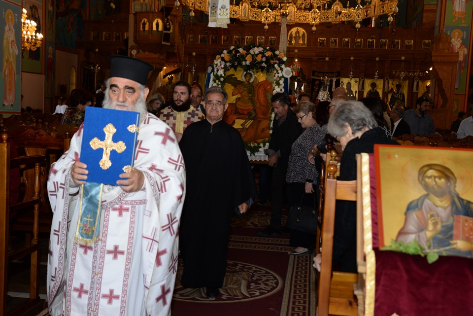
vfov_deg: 29.3
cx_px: 236
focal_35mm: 46
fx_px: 605
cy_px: 158
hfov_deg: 42.7
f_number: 7.1
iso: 800
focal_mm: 46
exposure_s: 1/100
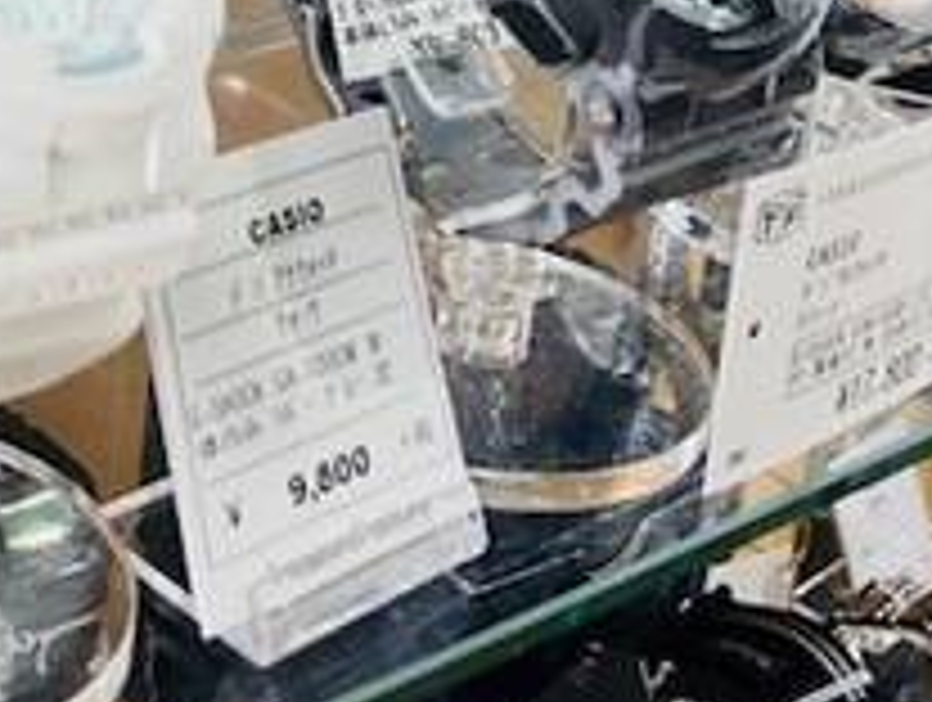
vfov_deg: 17.1
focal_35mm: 81
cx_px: 90
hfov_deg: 23.4
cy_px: -234
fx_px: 2185
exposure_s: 1/120
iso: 64
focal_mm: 3.99
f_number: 1.8
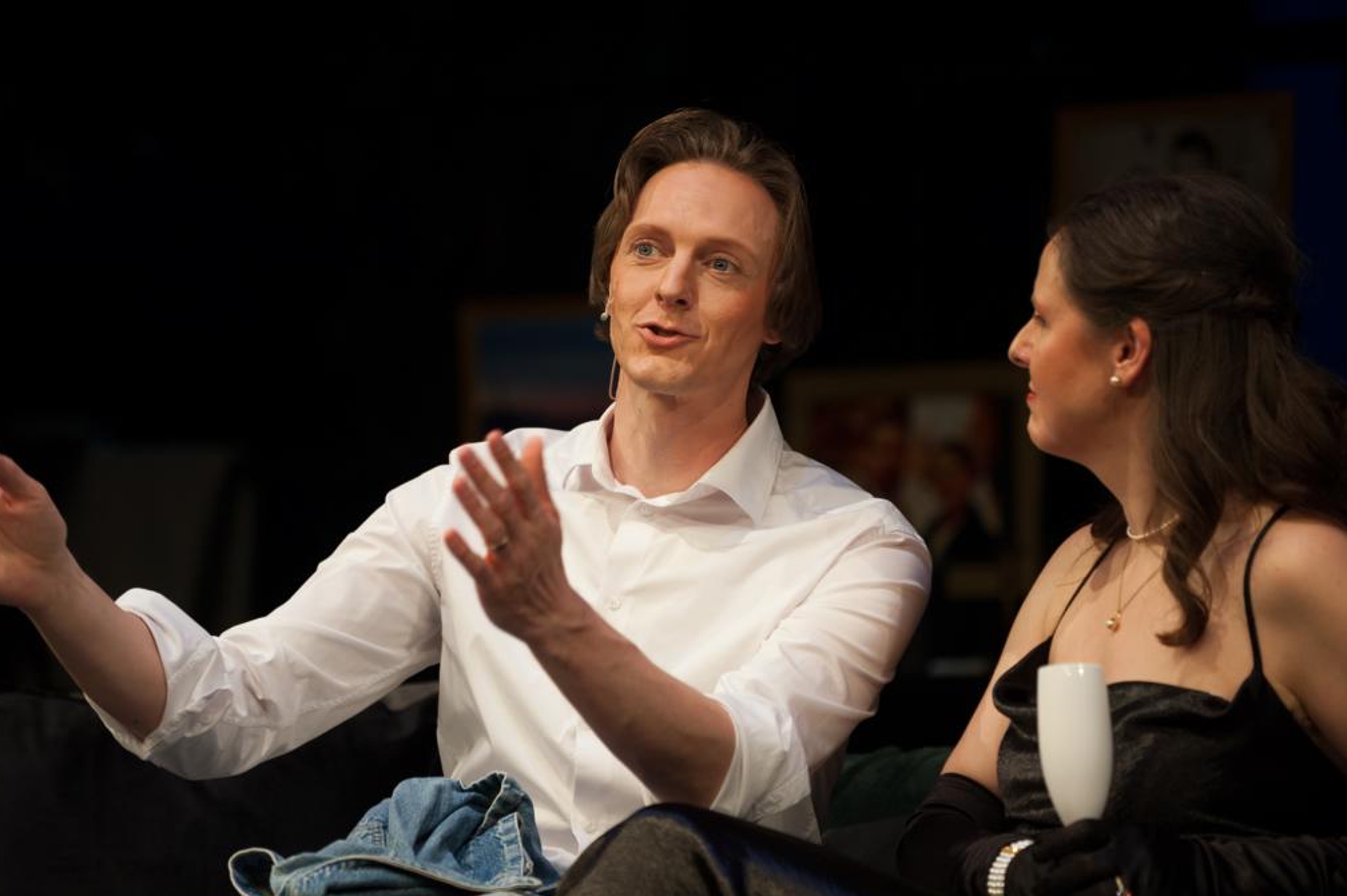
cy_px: 481
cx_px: 668
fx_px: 8564
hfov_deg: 9.0
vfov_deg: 6.0
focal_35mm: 229
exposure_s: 1/250
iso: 450
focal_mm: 200
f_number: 2.8
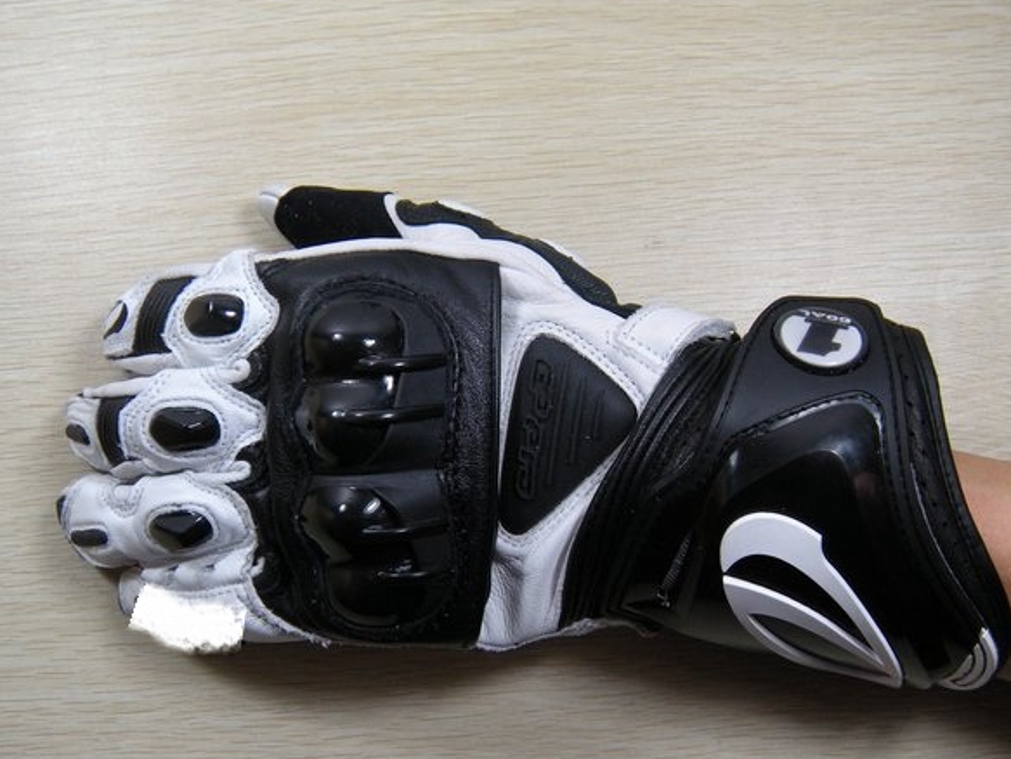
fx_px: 1227
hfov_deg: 44.8
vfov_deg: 34.3
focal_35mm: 42
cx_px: 522
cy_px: 429
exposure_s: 1/54.2
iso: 125
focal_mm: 5.9
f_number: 3.8
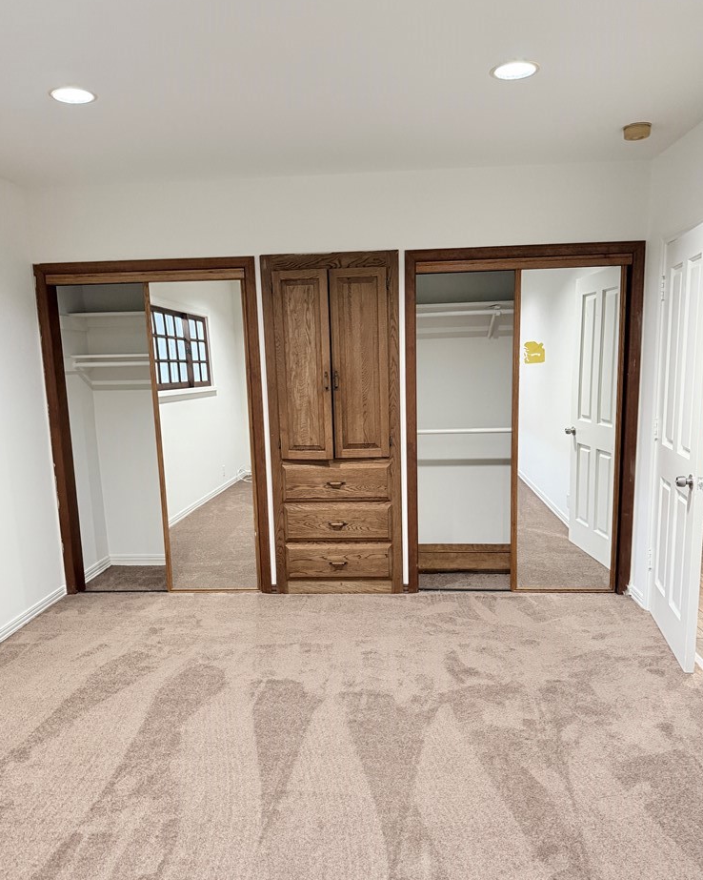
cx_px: 347
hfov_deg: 54.9
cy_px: 475
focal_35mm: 26
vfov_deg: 65.9
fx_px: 676
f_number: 1.78
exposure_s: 1/40
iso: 640
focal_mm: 6.76
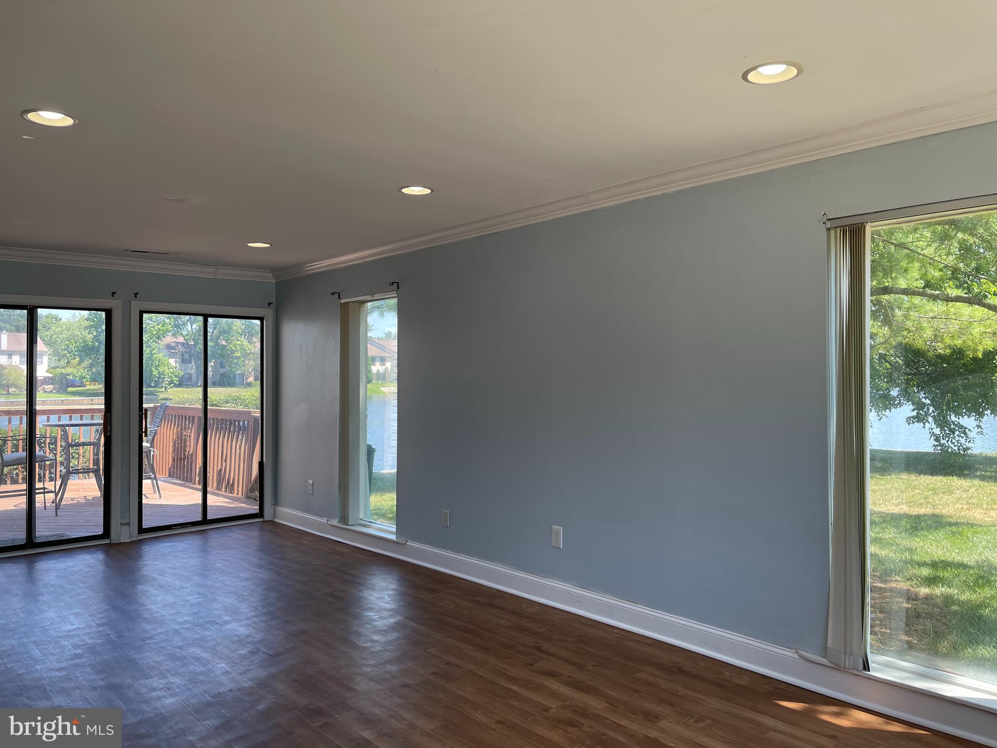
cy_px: 374
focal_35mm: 26
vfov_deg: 53.1
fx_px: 749
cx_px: 498
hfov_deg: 67.3
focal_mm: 5.1
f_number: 1.6
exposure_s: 1/242
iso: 32
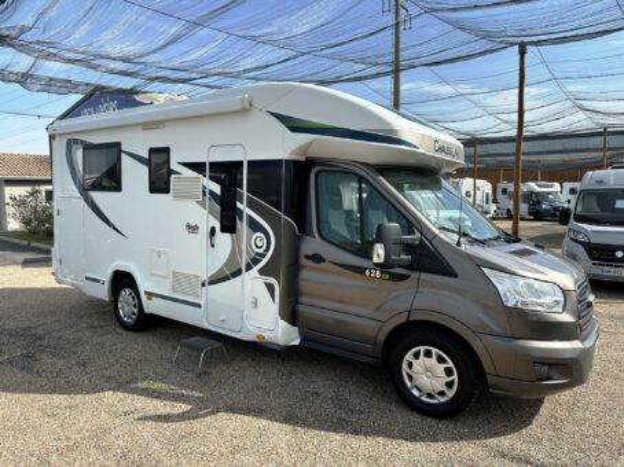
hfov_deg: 71.6
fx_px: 432
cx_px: 312
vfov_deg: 56.8
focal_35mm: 24
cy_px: 234
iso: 80
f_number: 1.78
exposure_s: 1/2525
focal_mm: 6.86
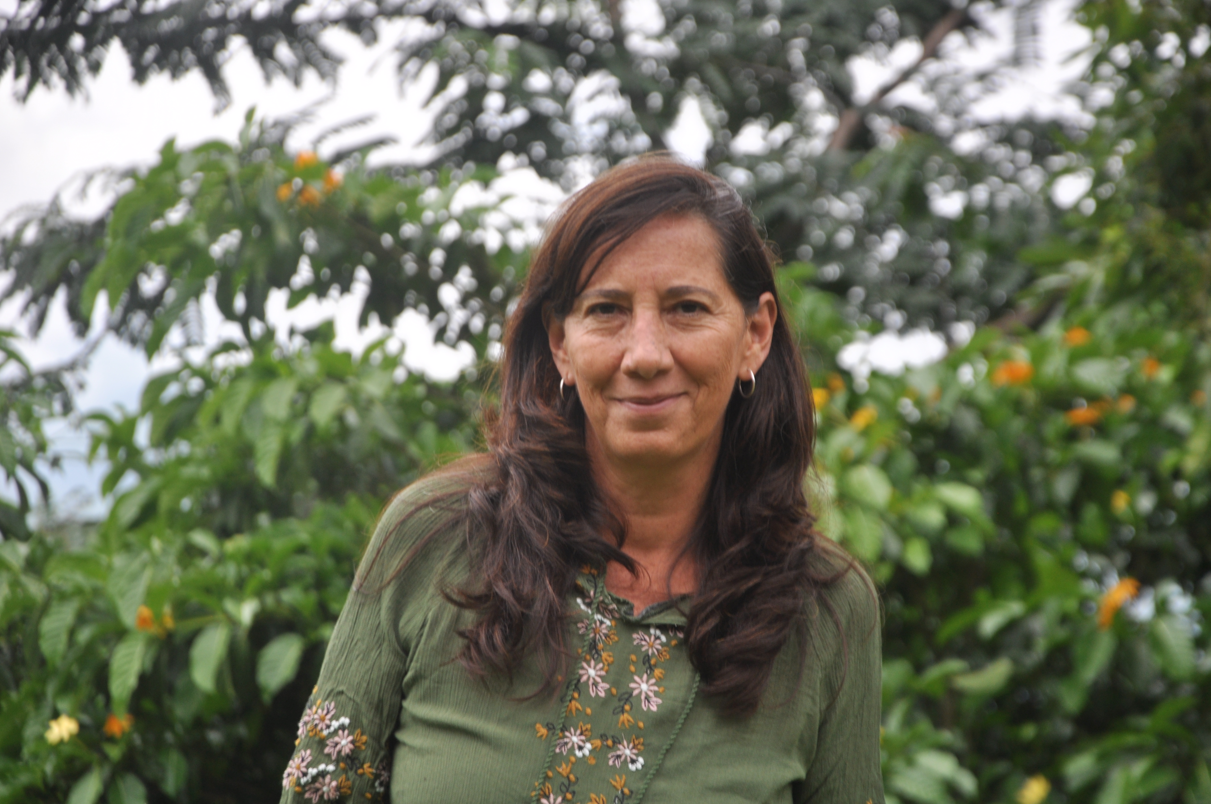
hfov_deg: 13.1
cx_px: 606
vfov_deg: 8.7
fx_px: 5292
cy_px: 402
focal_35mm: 158
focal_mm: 105
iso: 220
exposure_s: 1/125
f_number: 5.6
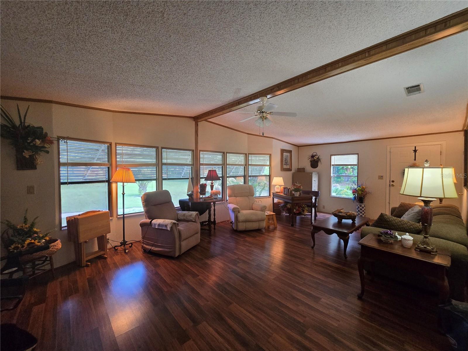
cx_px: 234
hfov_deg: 106.2
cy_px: 176
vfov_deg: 89.9
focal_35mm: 13
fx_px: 176
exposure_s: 1/60
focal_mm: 2.2
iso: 250
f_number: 2.2
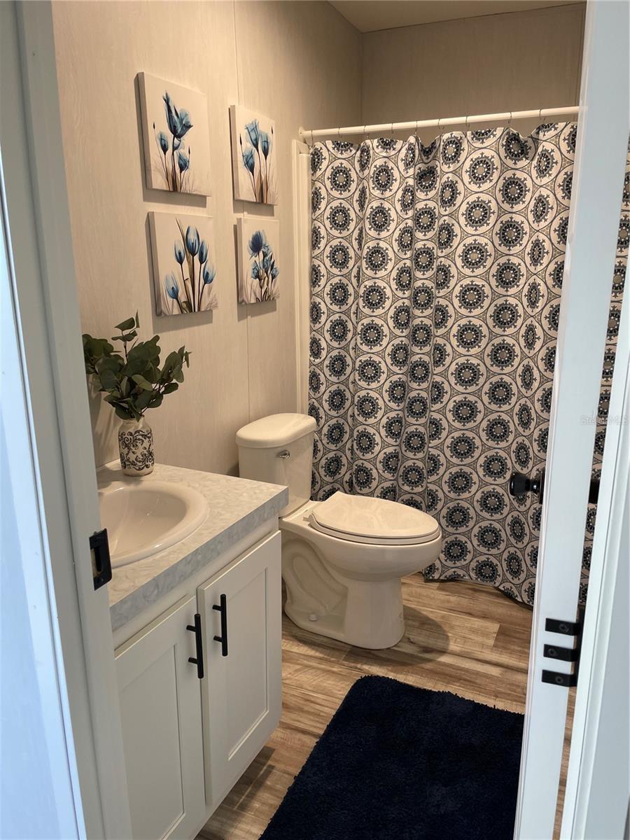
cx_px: 315
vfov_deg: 67.3
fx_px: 631
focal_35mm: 26
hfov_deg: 53.1
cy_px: 420
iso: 64
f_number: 1.6
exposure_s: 1/60
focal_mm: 4.2
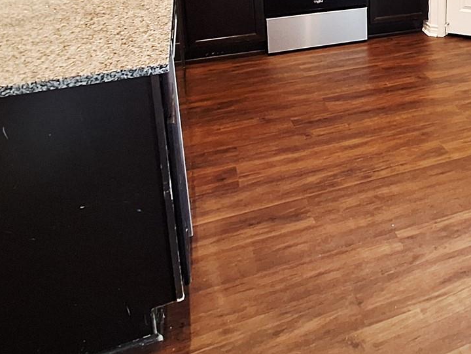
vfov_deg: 33.9
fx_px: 503
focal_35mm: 37
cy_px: -28
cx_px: 447
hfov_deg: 44.3
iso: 200
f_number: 2.2
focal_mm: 1.74
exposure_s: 1/24
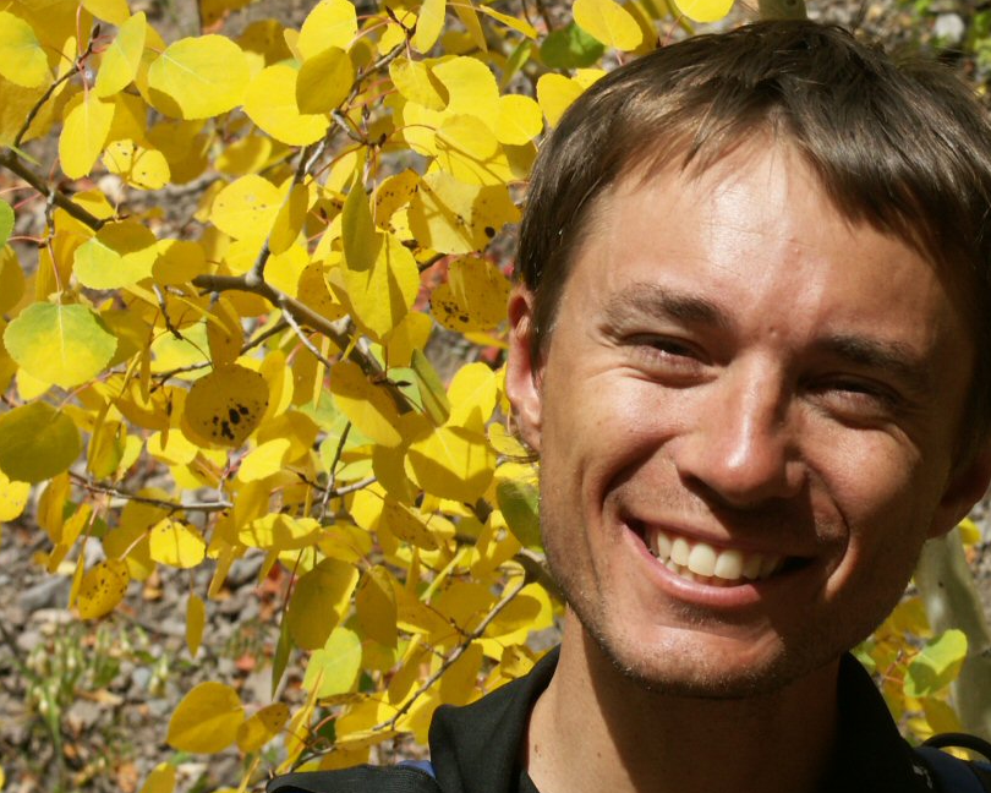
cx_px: 615
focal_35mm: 180
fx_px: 5279
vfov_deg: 8.6
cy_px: 393
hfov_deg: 10.7
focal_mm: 28.62
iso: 64
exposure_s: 1/250
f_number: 7.1
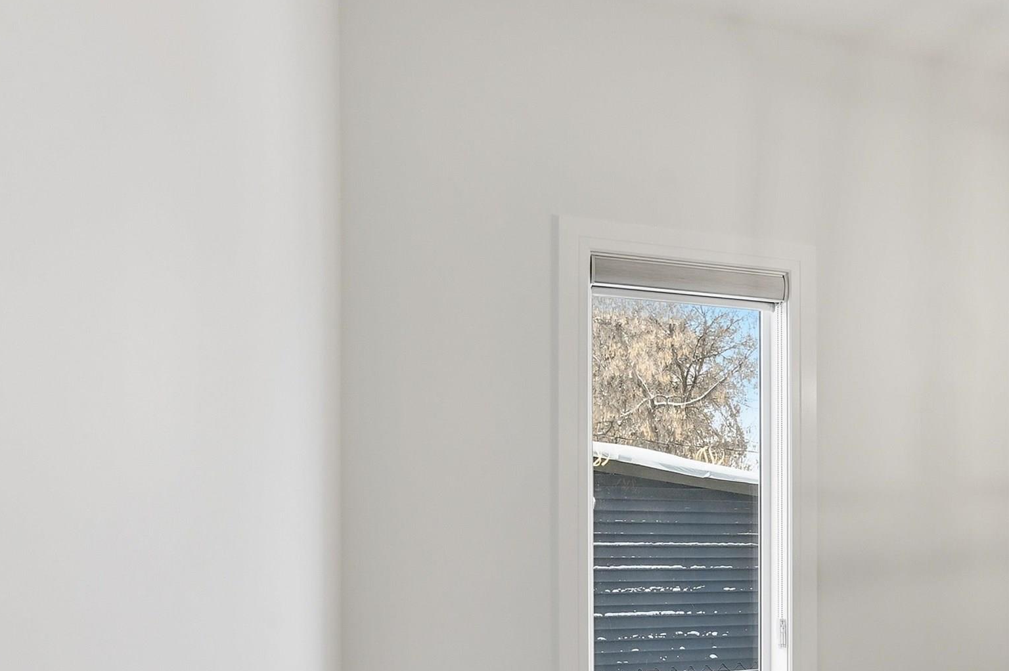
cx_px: 706
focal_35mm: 28
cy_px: 537
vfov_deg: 44.1
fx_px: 784
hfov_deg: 63.1
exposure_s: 1/100
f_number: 8
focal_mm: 14
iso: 100
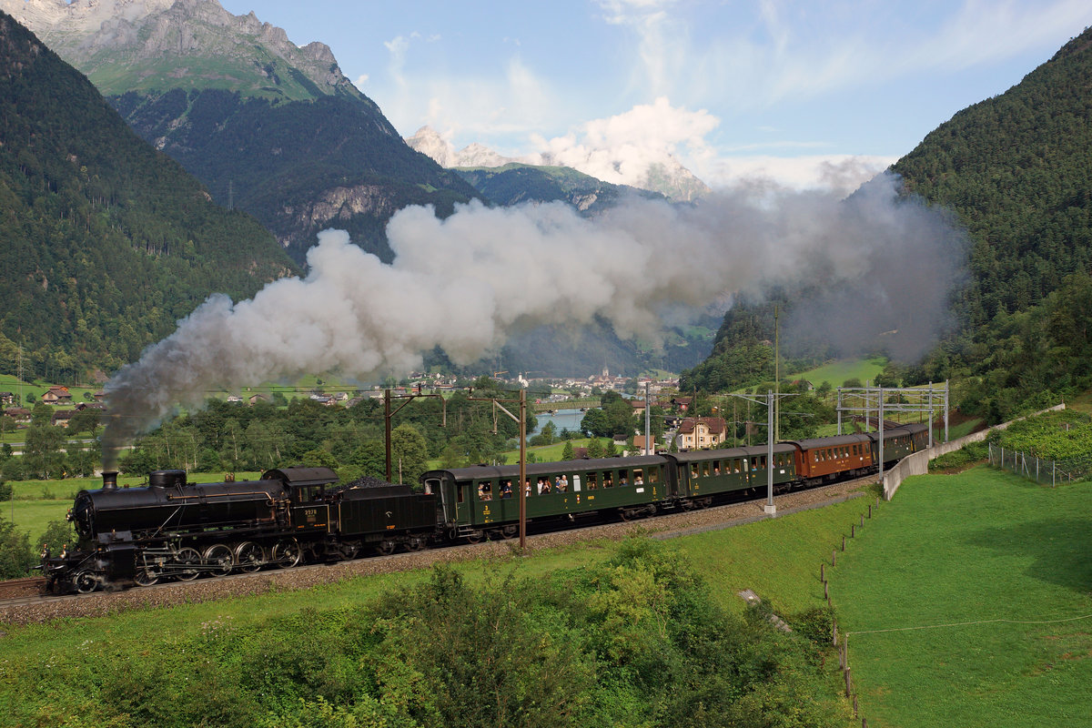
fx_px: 1092
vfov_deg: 36.9
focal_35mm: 36
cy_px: 364
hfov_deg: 53.1
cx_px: 546
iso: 320
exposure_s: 1/500
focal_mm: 24
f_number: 6.3
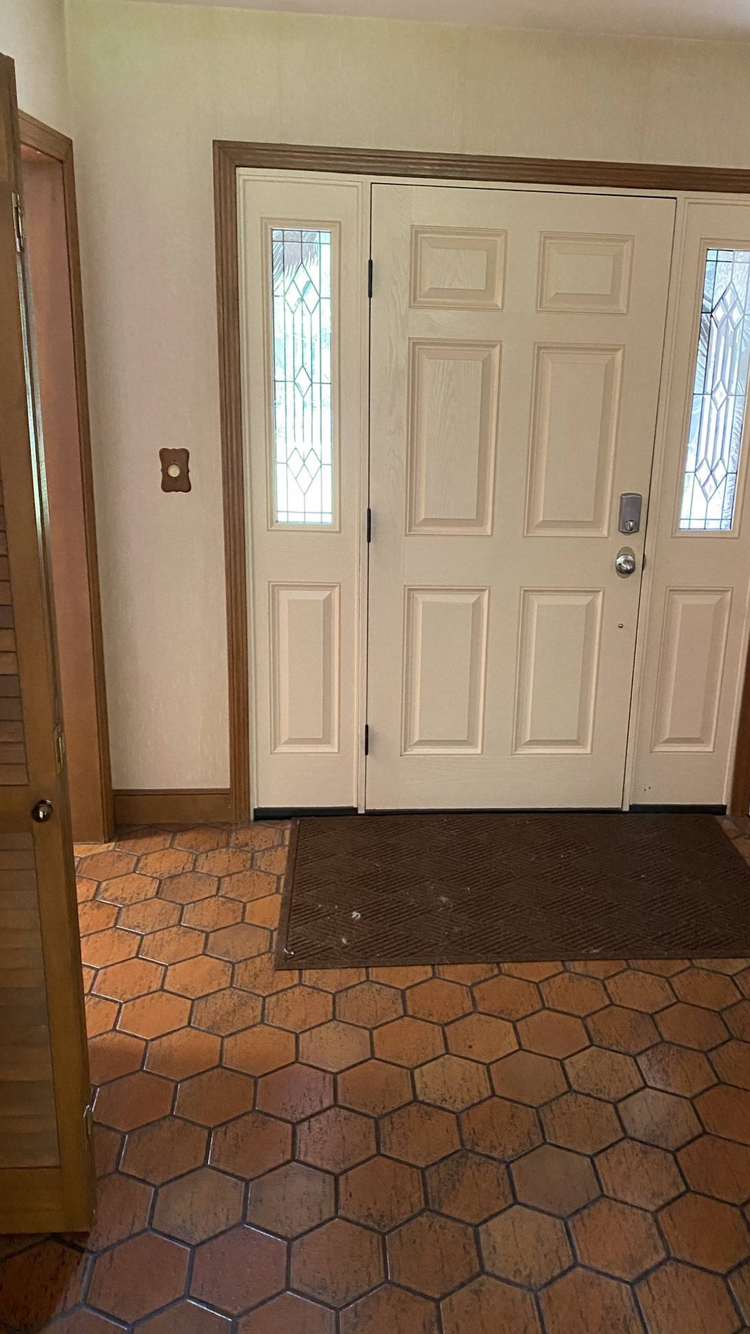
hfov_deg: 38.7
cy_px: 642
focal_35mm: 30
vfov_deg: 64.3
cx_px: 463
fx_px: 1061
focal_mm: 4.25
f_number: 1.8
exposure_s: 1/35
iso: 640
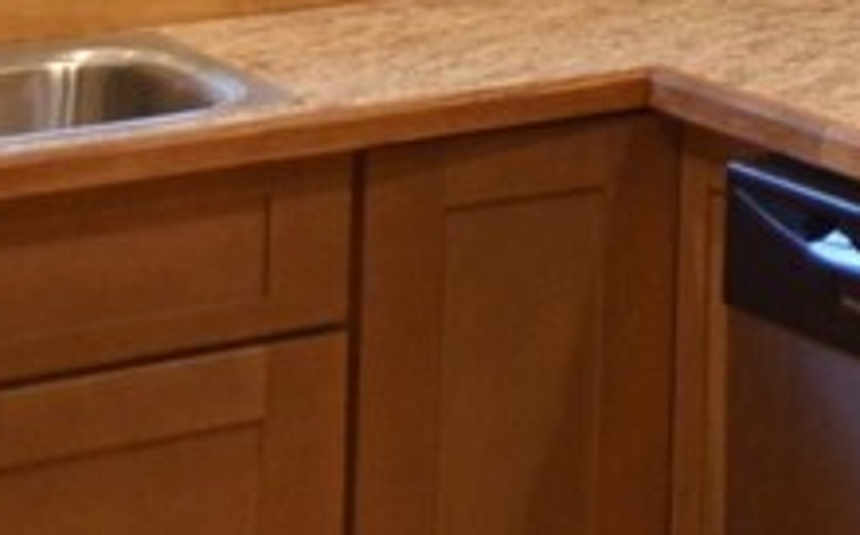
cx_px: 2703
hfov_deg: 10.4
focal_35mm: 130
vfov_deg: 9.0
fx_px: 3042
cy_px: -802
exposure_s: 1/60
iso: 400
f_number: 2.8
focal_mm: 11
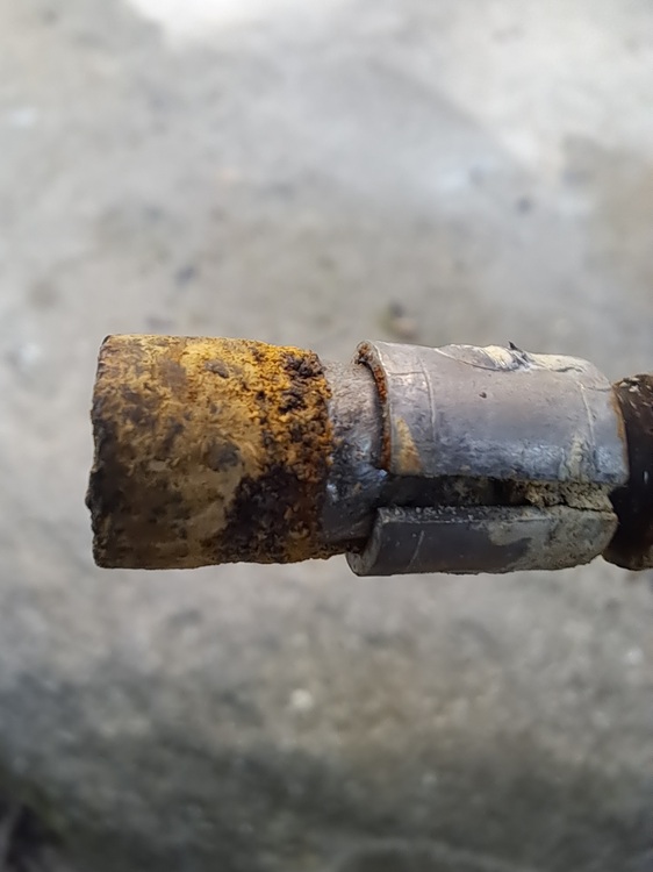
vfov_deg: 69.4
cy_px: 436
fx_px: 629
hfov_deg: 54.9
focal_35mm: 25
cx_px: 326
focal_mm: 2.13
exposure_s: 1/33
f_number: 2.4
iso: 64
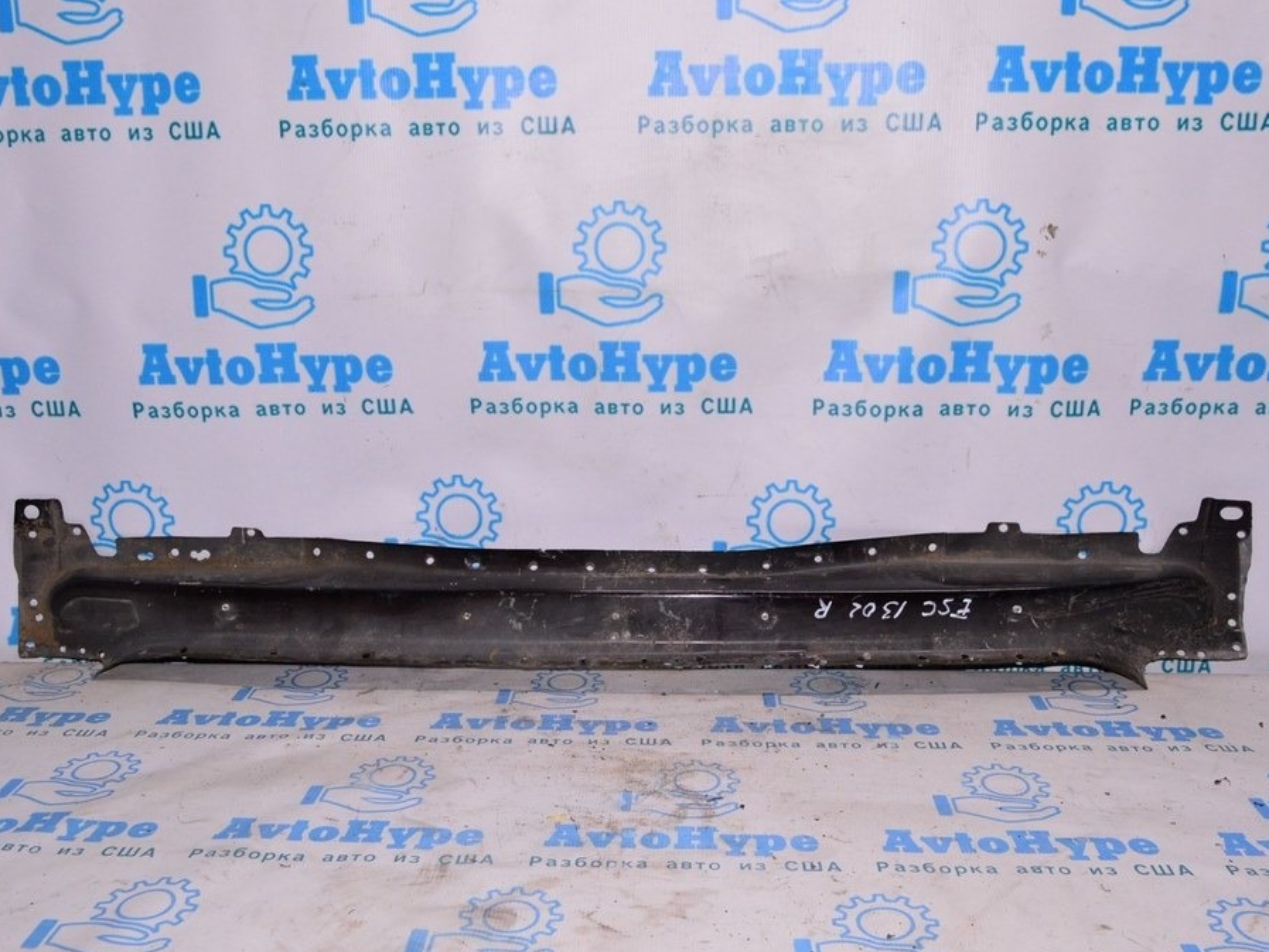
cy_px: 480
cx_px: 641
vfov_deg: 41.2
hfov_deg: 53.2
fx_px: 1267
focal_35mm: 35
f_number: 8
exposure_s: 1/200
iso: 1600
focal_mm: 21
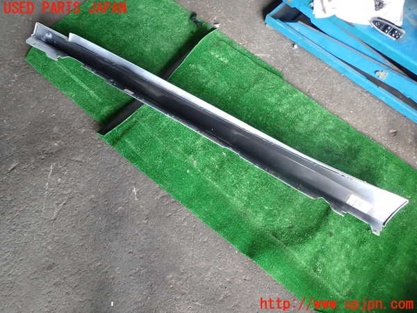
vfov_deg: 54.9
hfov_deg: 69.4
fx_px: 301
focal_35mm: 25
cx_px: 208
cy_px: 156
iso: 100
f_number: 2
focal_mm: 4.5
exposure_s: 1/80
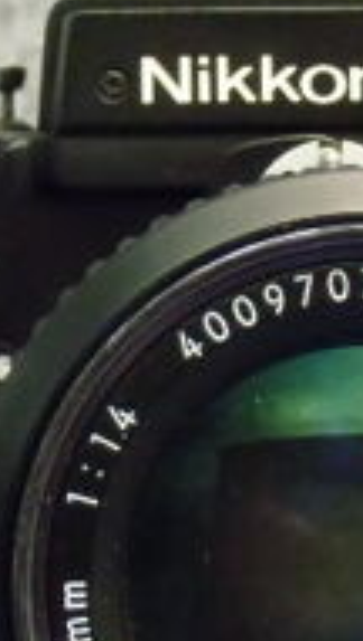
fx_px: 3170
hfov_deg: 6.6
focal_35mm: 186
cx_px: 188
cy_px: 416
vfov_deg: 11.6
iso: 800
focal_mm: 12.1
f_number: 4.7
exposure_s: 1/8
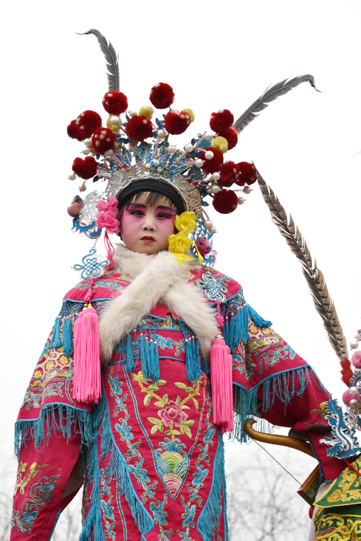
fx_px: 1489
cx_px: 180
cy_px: 270
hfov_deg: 13.8
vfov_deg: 20.6
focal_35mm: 99
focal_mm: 66
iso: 100
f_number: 6.3
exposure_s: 1/160
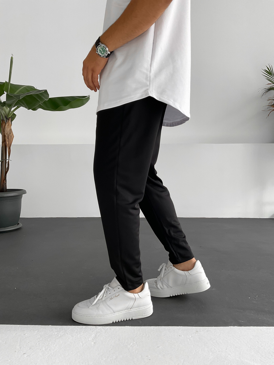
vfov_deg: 61.7
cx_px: 137
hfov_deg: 48.2
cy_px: 182
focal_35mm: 29
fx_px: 306
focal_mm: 3
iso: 64
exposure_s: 1/120
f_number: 1.8
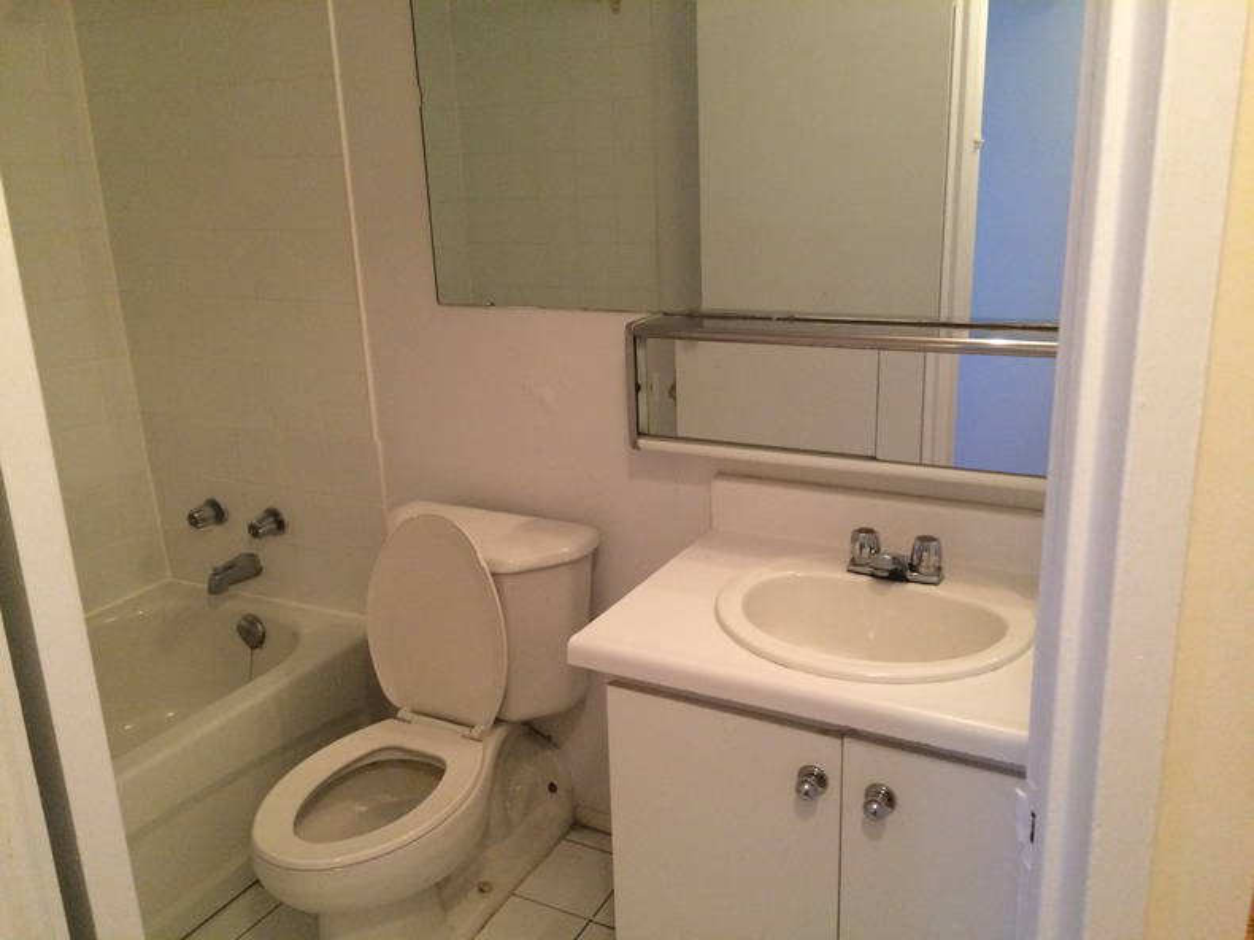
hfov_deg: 61.7
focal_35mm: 29
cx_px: 627
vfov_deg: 48.2
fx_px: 1050
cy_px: 470
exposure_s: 1/30
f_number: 2.2
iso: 200
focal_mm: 4.15
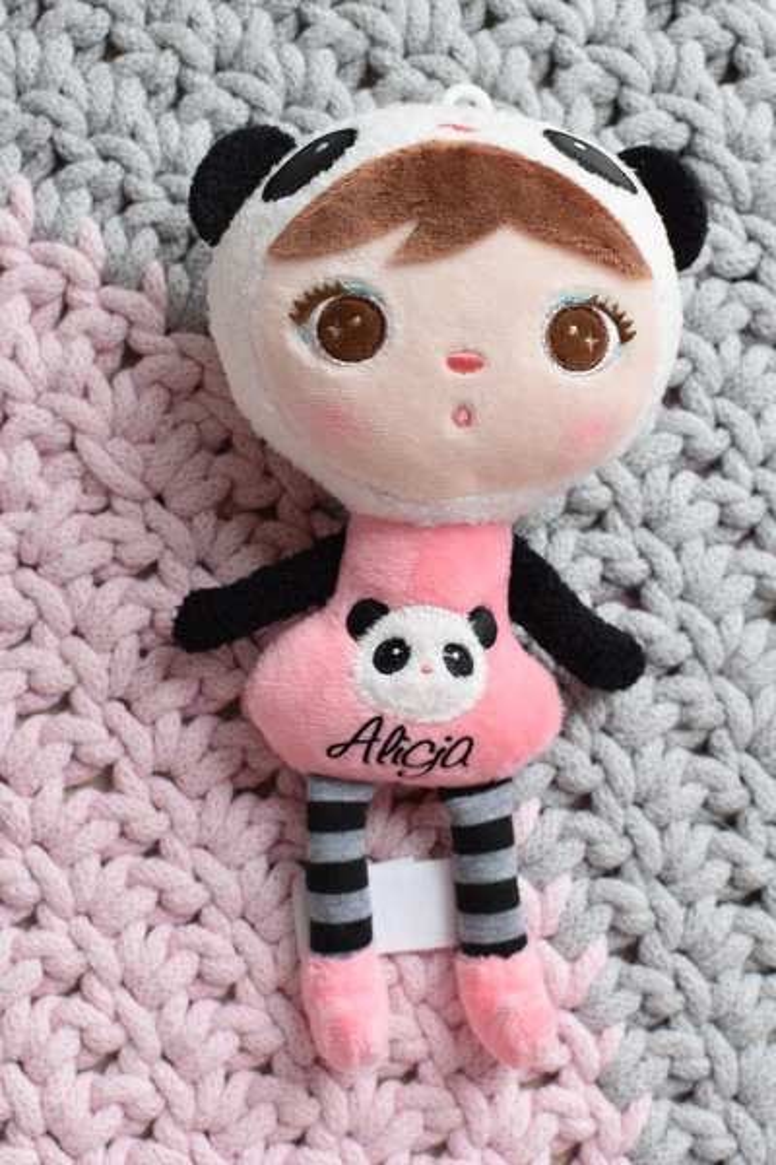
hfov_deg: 25.8
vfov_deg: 37.9
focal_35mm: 52
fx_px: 1697
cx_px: 388
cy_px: 582
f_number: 5
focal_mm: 35
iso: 400
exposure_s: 1/100
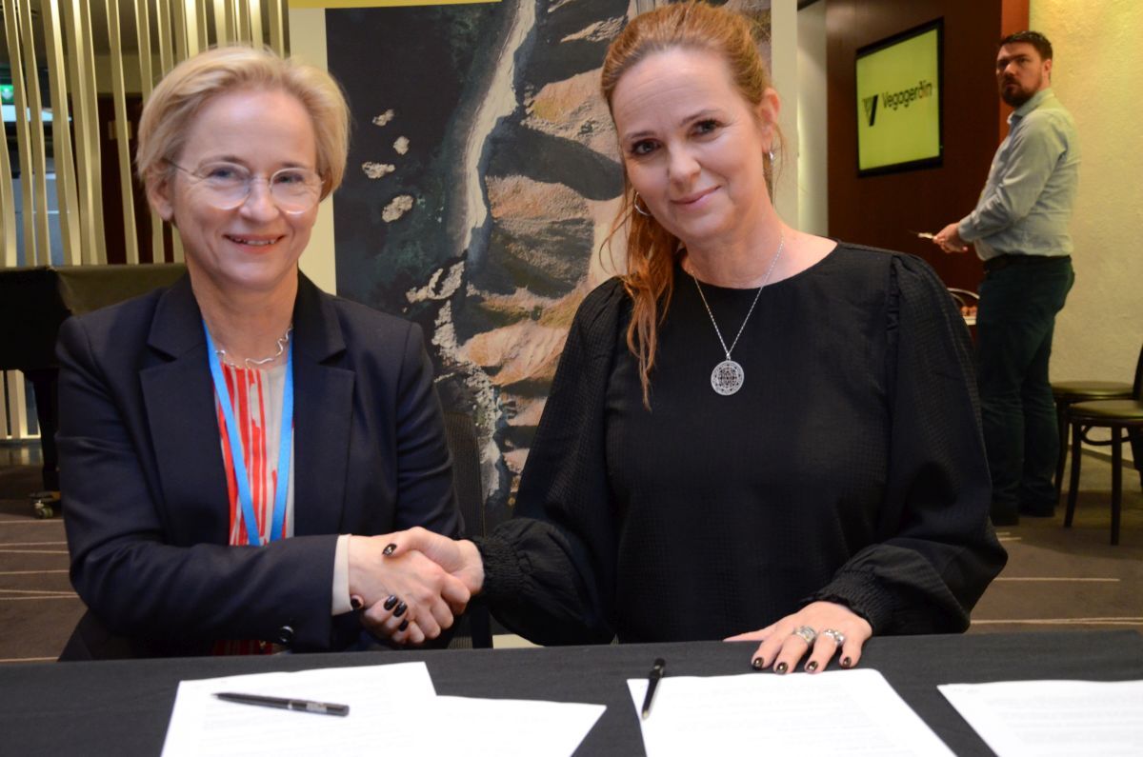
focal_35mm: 45
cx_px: 572
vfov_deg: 29.7
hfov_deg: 43.7
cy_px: 378
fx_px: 1426
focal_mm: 30
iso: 2500
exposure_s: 1/60
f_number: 5
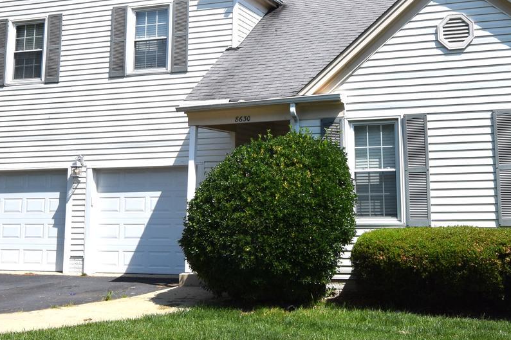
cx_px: 323
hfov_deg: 39.1
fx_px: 714
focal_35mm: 50
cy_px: 81
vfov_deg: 26.5
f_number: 10
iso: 200
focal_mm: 13
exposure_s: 1/400
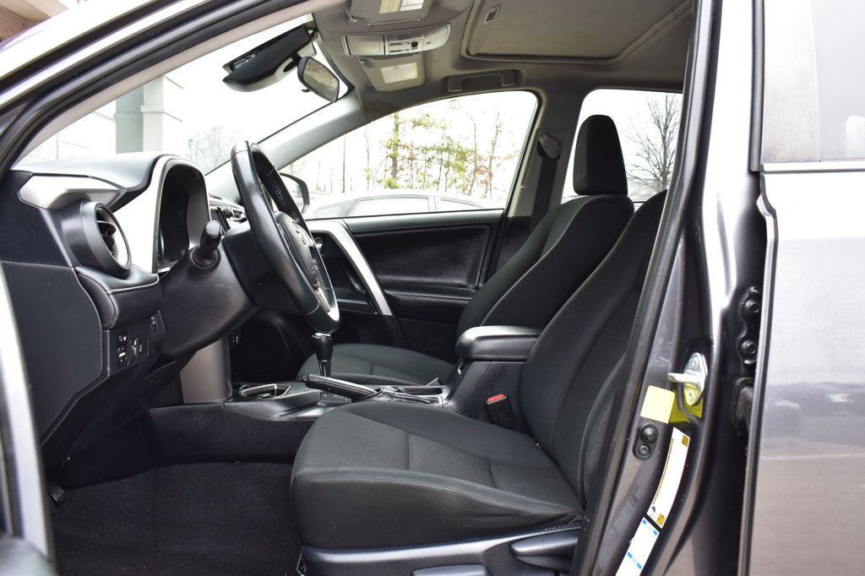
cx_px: 432
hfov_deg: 61.9
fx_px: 721
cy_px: 288
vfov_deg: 43.6
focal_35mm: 30
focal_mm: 20
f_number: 6.3
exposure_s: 1/20
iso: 400
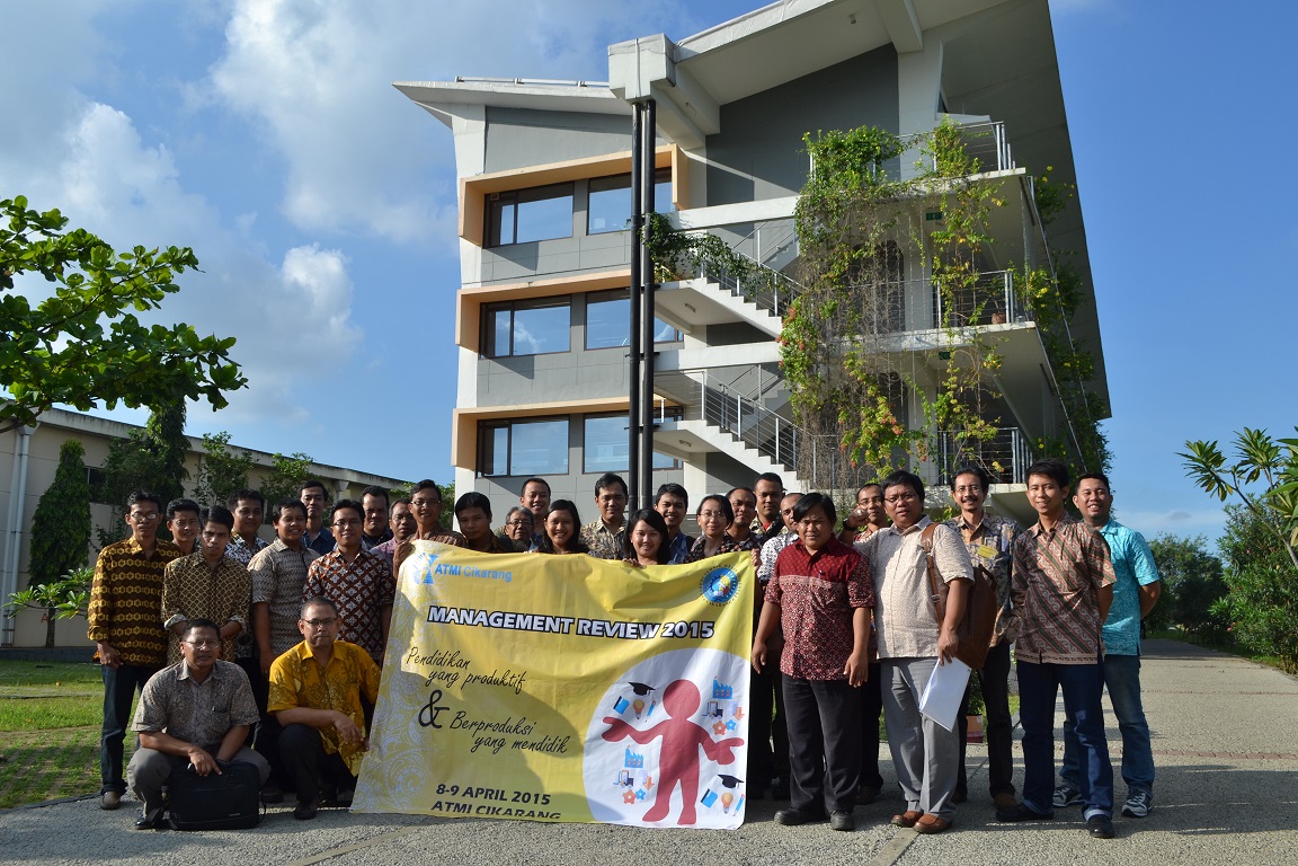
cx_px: 649
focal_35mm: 33
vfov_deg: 40.0
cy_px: 433
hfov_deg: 57.2
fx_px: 1190
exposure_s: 1/100
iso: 100
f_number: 13
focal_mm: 22
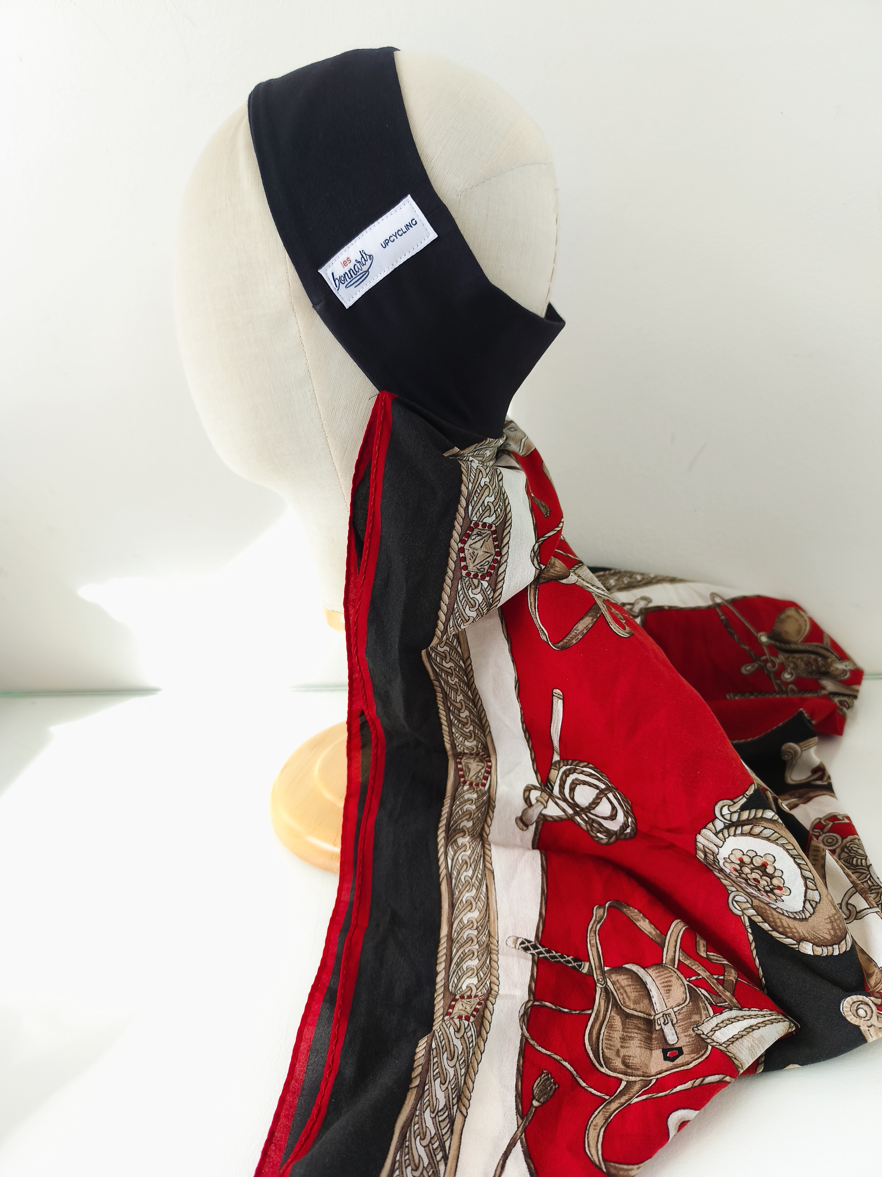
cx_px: 441
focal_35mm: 23
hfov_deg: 58.9
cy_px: 588
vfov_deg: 73.9
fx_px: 781
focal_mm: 6.14
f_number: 1.65
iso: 50
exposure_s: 1/50
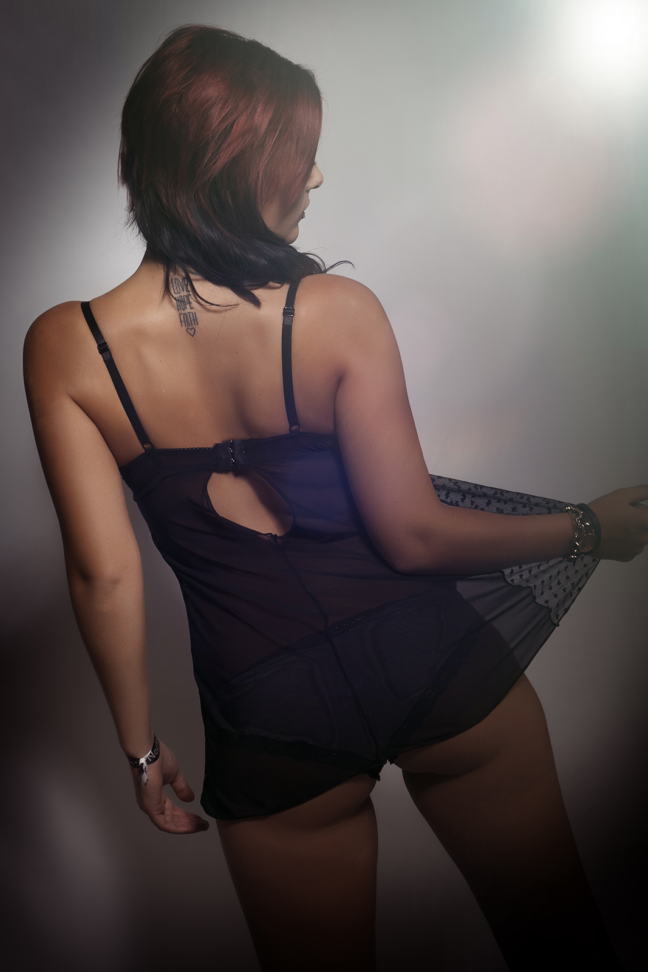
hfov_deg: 18.2
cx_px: 324
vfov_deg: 27.0
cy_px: 486
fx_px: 2024
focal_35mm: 75
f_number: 9
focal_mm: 50
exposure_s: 1/200
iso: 100
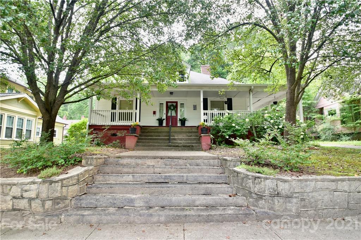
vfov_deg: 67.3
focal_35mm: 18
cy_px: 120
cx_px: 180
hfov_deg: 90.0
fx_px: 180
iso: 125
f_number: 5.6
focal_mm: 12
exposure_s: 1/15
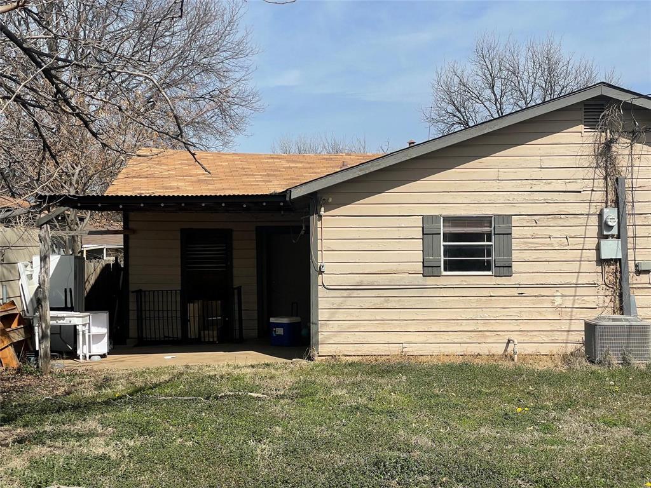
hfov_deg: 36.8
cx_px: 326
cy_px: 244
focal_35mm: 52
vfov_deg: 28.0
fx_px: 978
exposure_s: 1/2994
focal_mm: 6
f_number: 2
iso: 25
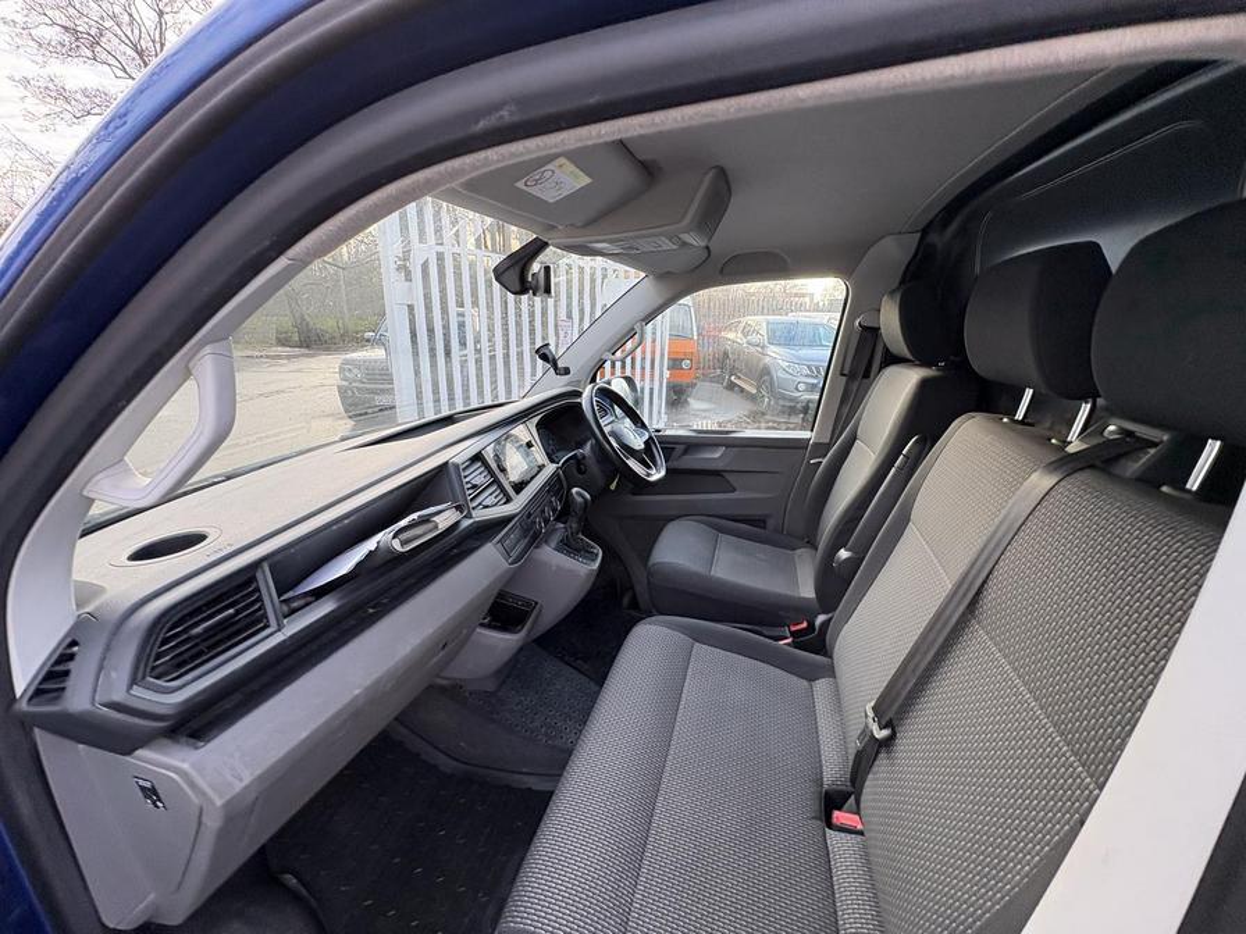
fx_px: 504
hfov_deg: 102.1
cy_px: 467
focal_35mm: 14
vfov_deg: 85.7
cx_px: 623
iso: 80
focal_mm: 2.22
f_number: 2.2
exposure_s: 1/99
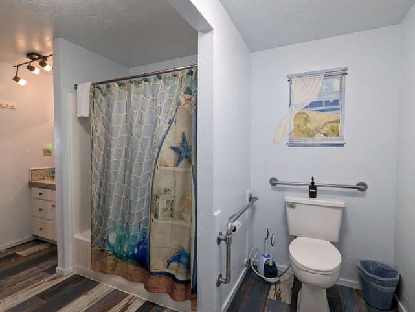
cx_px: 214
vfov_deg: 74.7
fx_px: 204
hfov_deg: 91.0
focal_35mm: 17
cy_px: 154
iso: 78
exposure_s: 1/24
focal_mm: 2.35
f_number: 2.2
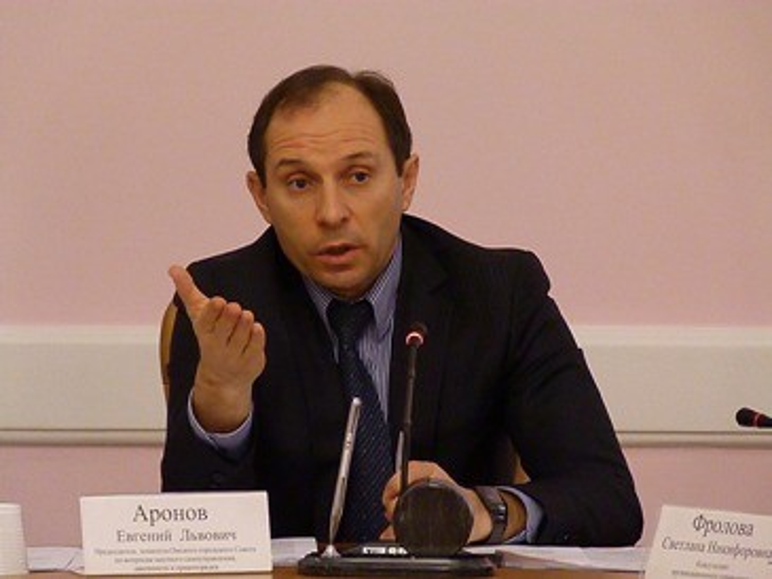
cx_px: 386
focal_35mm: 369
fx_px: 8232
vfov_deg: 4.0
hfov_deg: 5.4
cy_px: 290
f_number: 4.2
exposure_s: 1/80
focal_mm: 66.3
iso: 1600
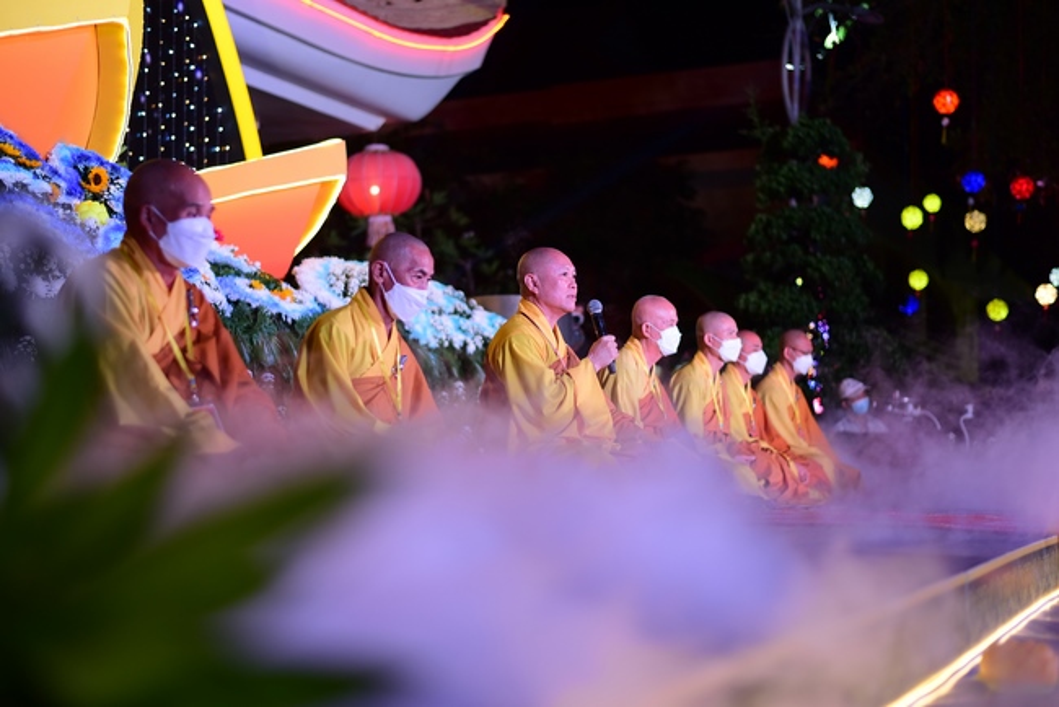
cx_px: 530
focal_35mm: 50
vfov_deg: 27.0
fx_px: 1471
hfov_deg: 39.6
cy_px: 354
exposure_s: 1/125
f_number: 1.8
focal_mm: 50
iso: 500
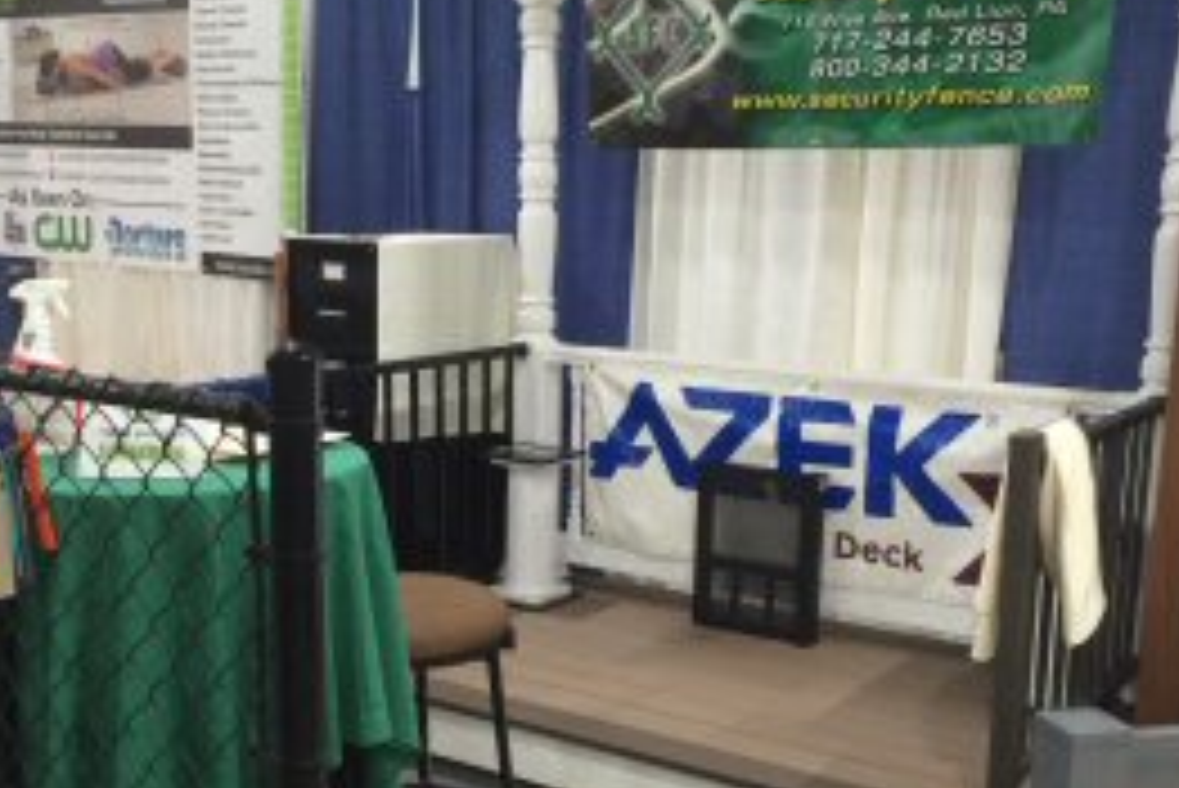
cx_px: 526
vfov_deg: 29.1
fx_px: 1507
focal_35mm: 46
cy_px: 531
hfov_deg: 42.7
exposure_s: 1/30
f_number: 2.2
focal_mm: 4.15
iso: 160
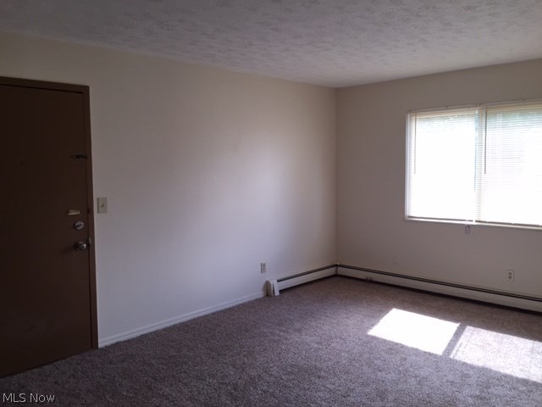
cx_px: 271
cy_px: 204
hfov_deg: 61.7
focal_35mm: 29
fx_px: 454
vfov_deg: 48.2
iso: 50
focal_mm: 4.15
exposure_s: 1/120
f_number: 2.2
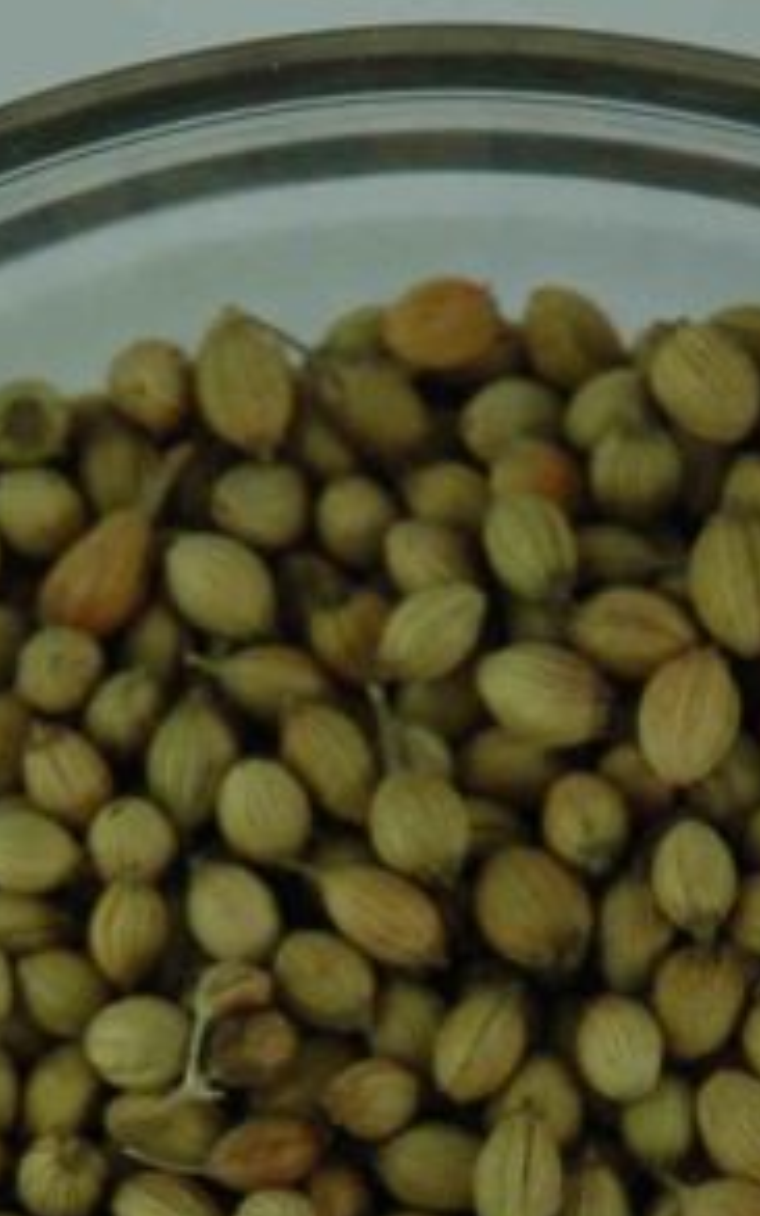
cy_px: 1343
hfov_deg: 3.5
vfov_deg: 5.6
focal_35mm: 374
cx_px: 378
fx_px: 12400
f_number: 4.5
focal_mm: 70
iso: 400
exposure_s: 1/320
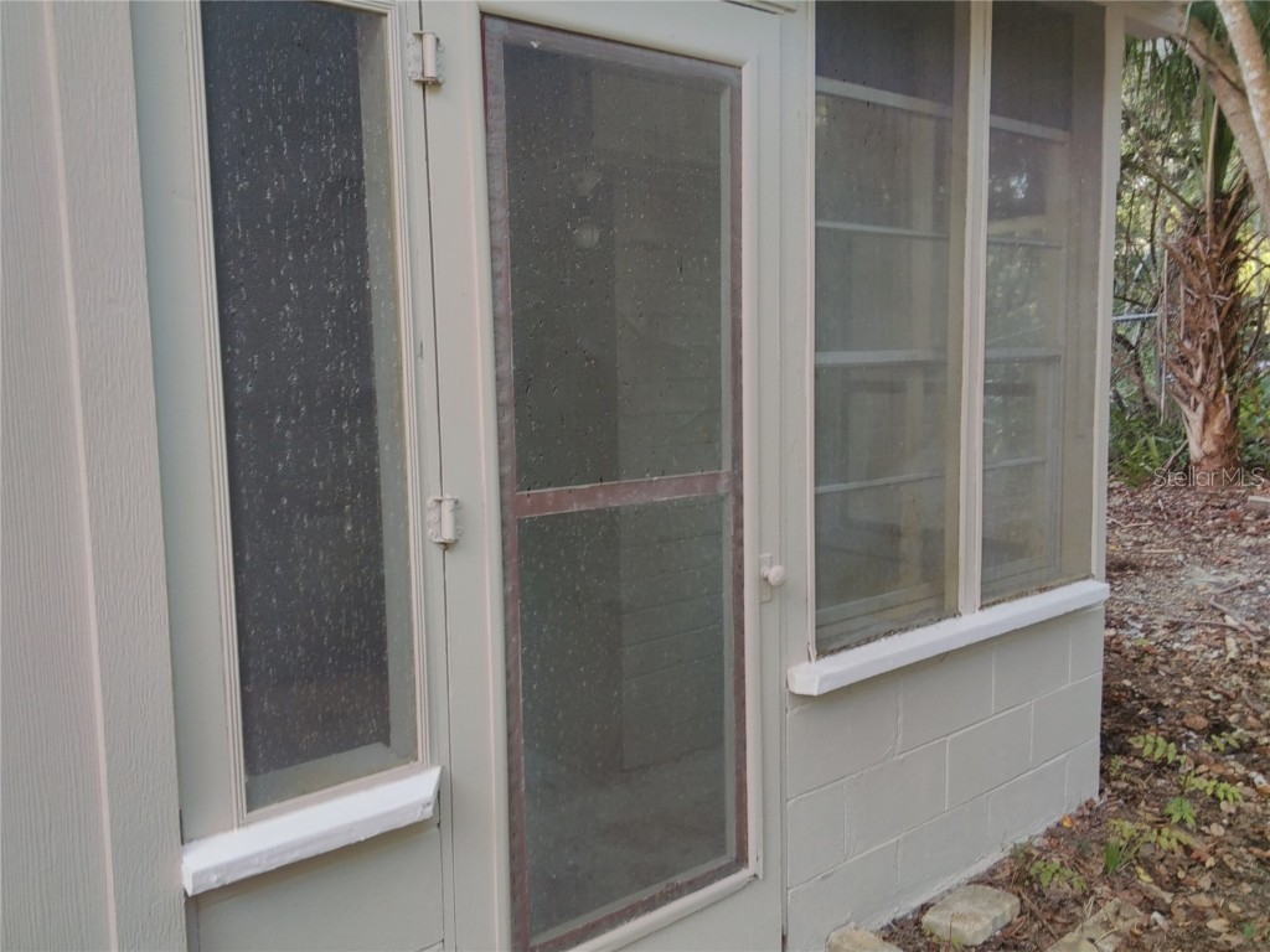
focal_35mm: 28
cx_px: 635
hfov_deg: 63.4
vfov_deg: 49.7
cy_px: 476
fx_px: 1027
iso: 81
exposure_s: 1/40
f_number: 2.65
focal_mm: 3.69
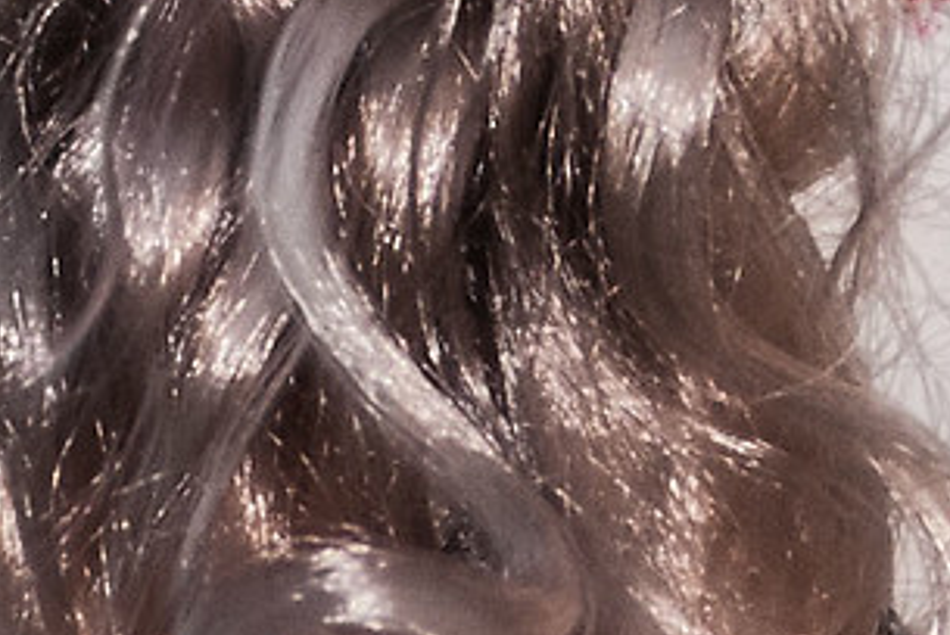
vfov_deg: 1.1
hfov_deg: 1.6
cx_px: 1361
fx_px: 34258
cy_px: -386
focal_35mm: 1297
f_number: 5
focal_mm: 110
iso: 200
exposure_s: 1/60
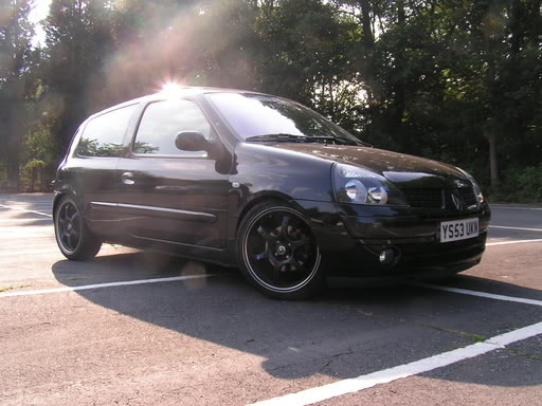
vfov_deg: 37.7
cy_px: 203
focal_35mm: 38
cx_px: 271
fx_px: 595
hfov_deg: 49.0
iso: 50
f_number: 5
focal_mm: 5.8
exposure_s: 1/100
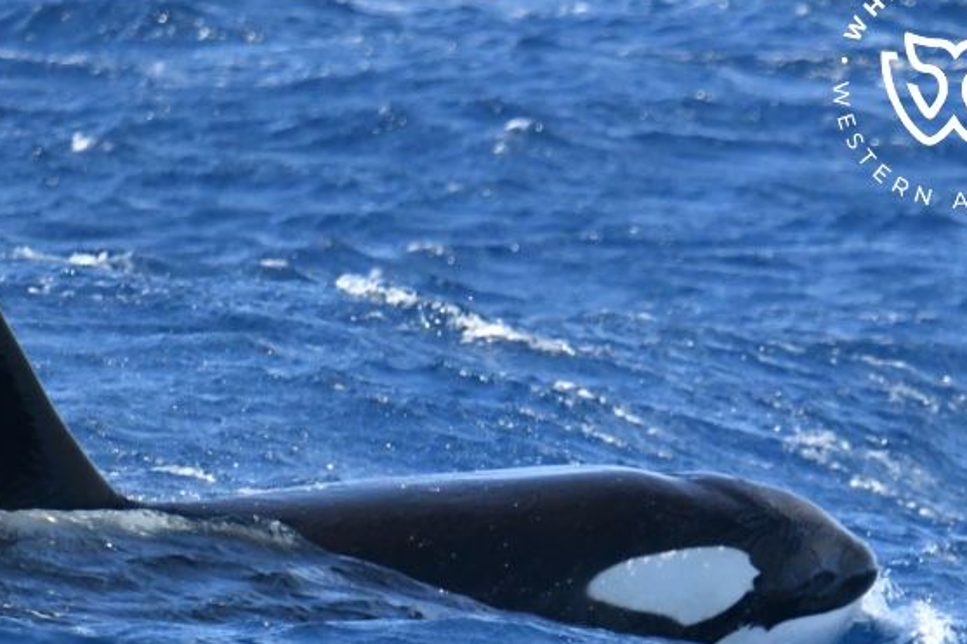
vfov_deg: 1.6
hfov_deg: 2.4
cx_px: 392
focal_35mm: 861
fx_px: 23119
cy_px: 416
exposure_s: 1/8000
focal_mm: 600
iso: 3200
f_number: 6.3
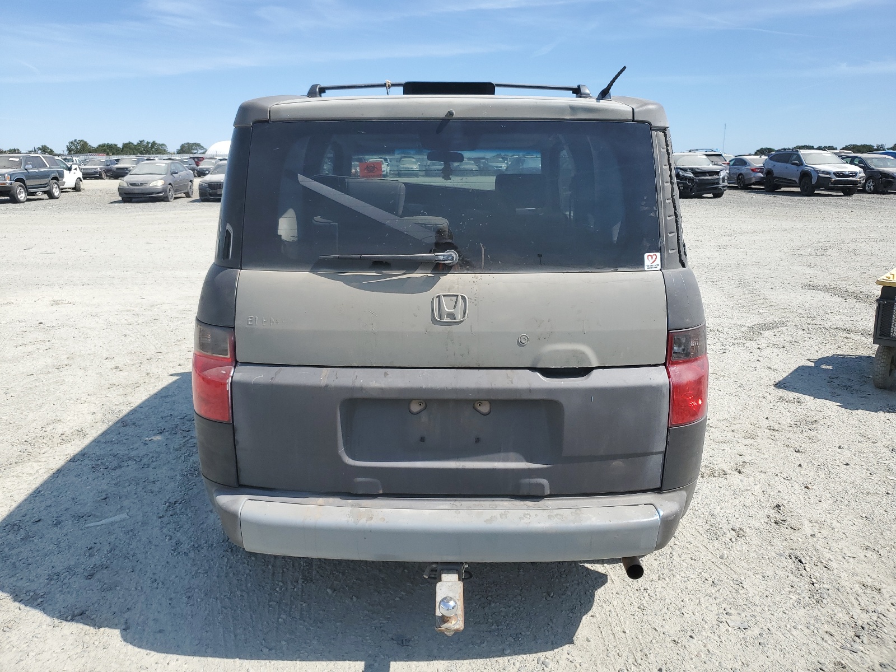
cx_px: 448
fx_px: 673
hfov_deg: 67.3
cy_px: 336
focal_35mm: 26
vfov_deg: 53.1
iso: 50
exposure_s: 1/3333
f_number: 1.5
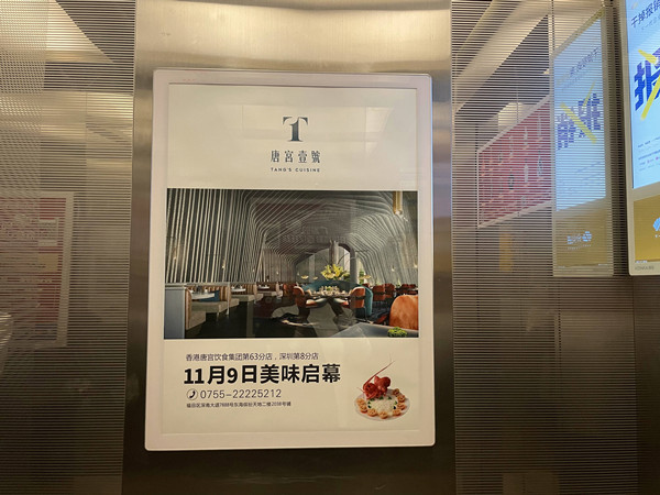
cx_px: 330
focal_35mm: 26
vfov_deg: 53.1
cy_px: 248
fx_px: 496
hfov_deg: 67.3
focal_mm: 4.2
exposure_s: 1/50
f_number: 1.6
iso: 400
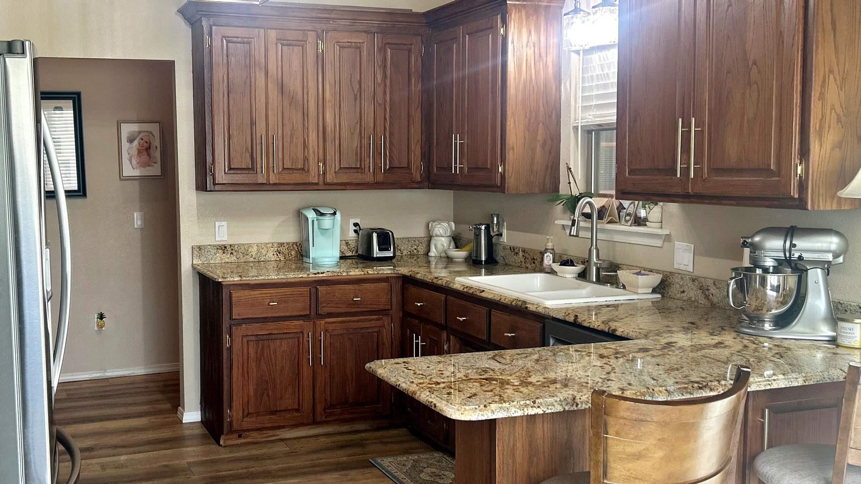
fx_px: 936
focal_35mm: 41
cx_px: 350
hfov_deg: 49.1
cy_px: 243
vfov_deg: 29.0
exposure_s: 1/120
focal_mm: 5.7
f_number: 1.5
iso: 100
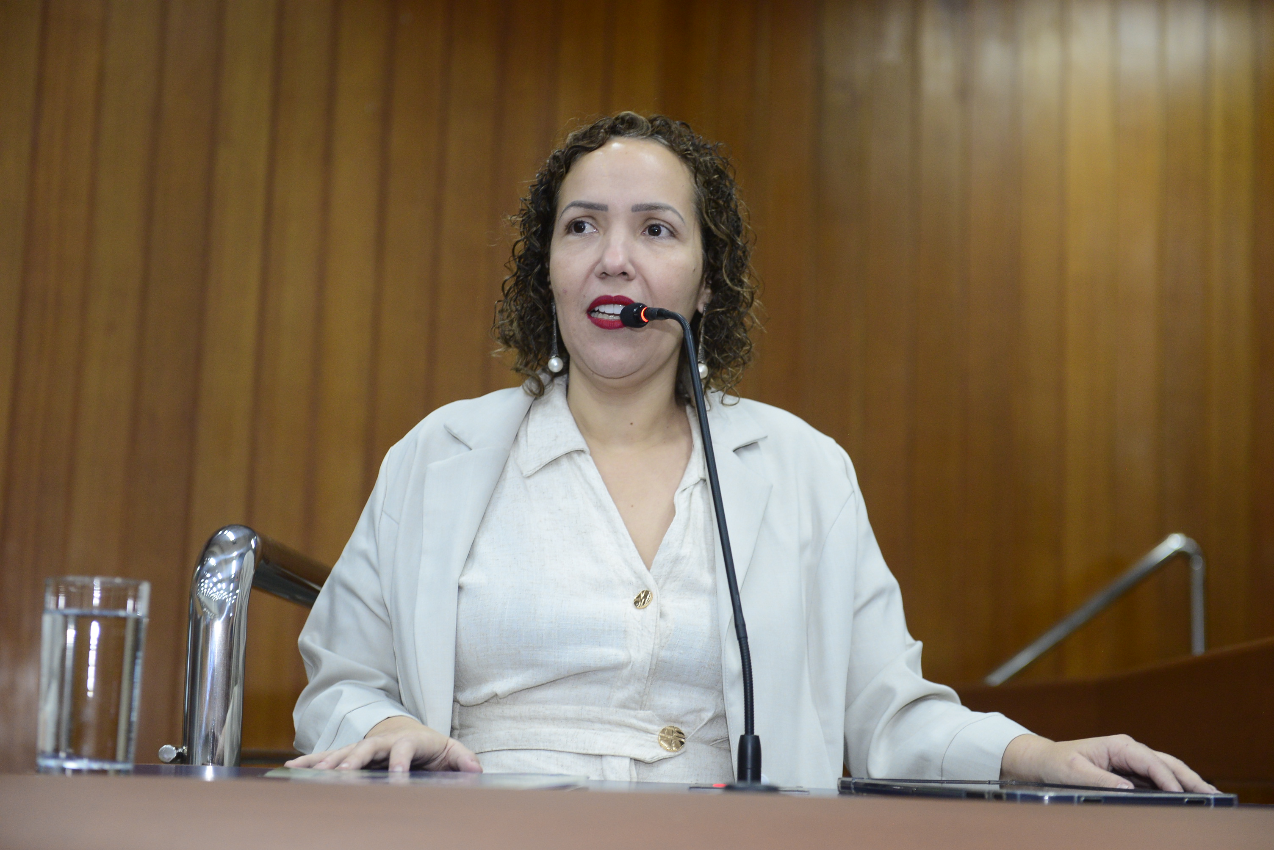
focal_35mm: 70
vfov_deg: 19.5
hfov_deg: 28.8
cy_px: 425
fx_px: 2478
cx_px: 637
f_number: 5.6
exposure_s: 1/125
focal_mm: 70
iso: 2000
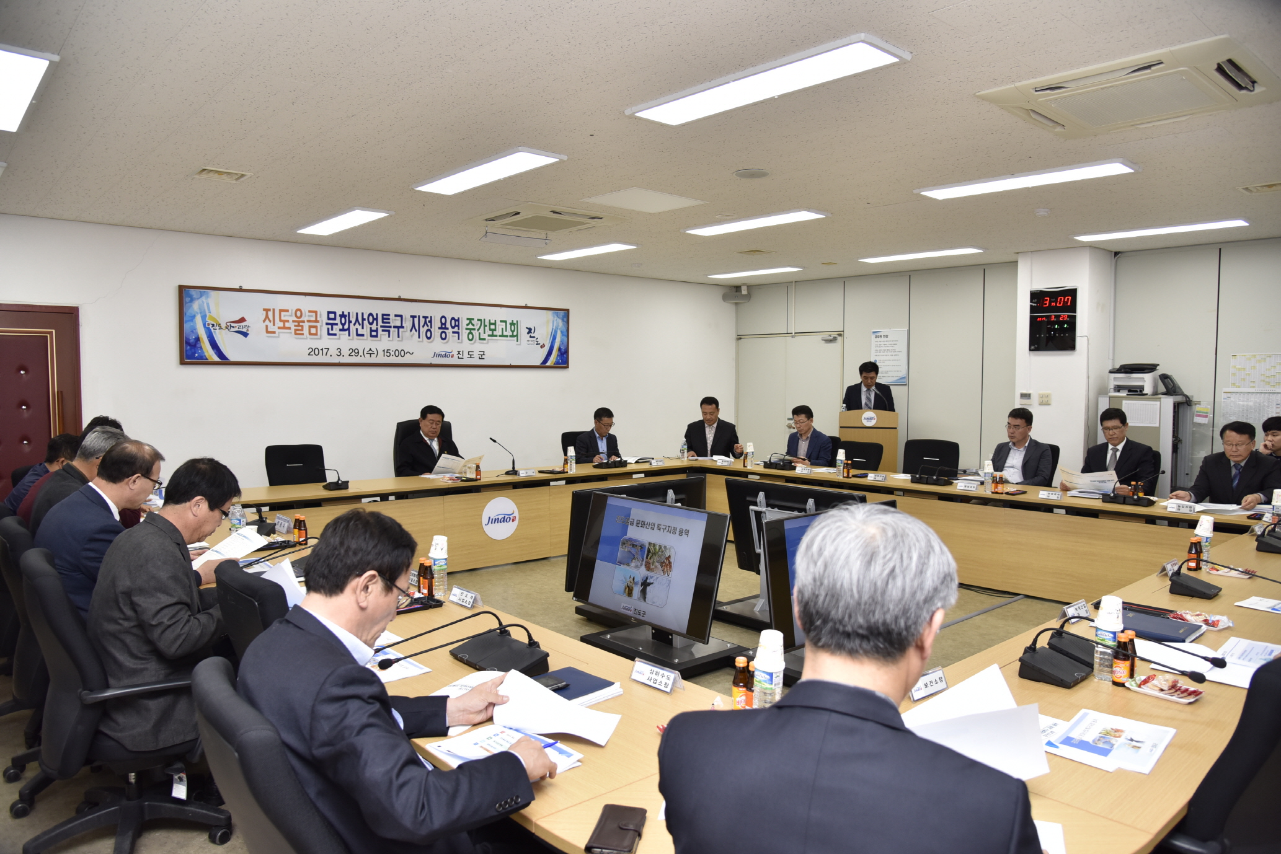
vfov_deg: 53.1
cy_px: 427
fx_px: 854
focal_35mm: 24
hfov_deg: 73.7
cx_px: 640
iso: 640
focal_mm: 24
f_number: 4.5
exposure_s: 1/125
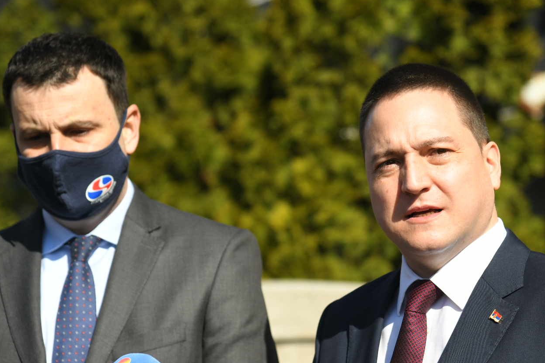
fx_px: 2362
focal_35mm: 156
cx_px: 308
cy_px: 225
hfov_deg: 13.2
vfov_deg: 8.8
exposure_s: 1/3200
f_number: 4
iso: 400
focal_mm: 120
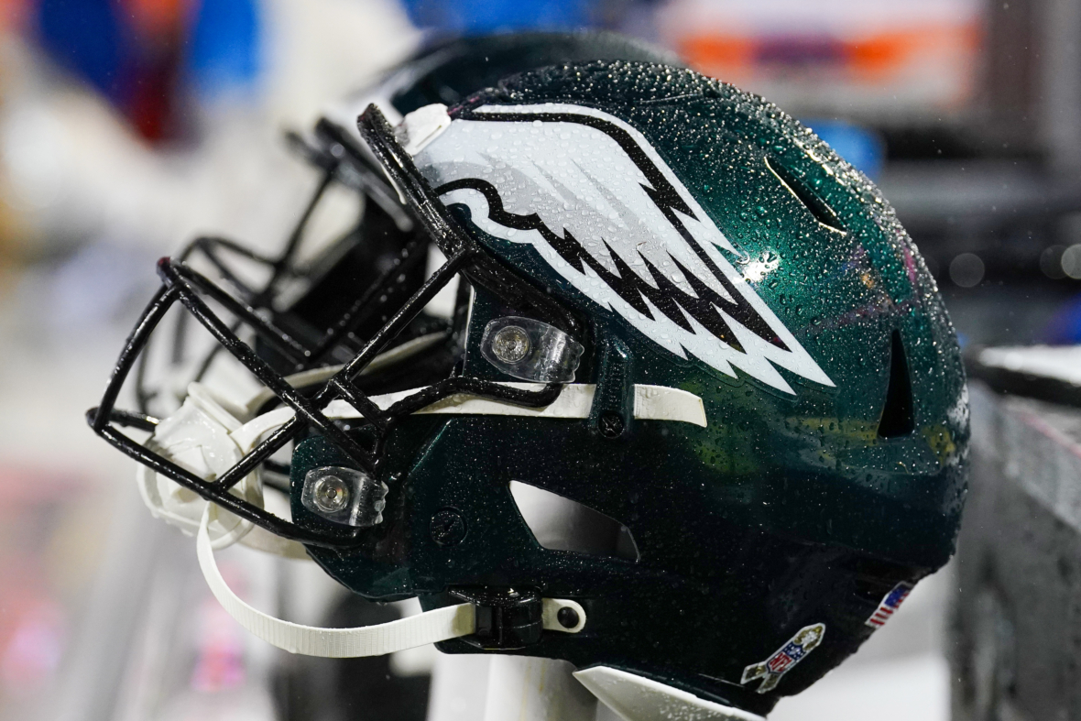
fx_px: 5796
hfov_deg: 10.7
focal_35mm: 193
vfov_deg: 7.1
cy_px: 360
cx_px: 540
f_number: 4
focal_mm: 129
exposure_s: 1/1600
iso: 3200
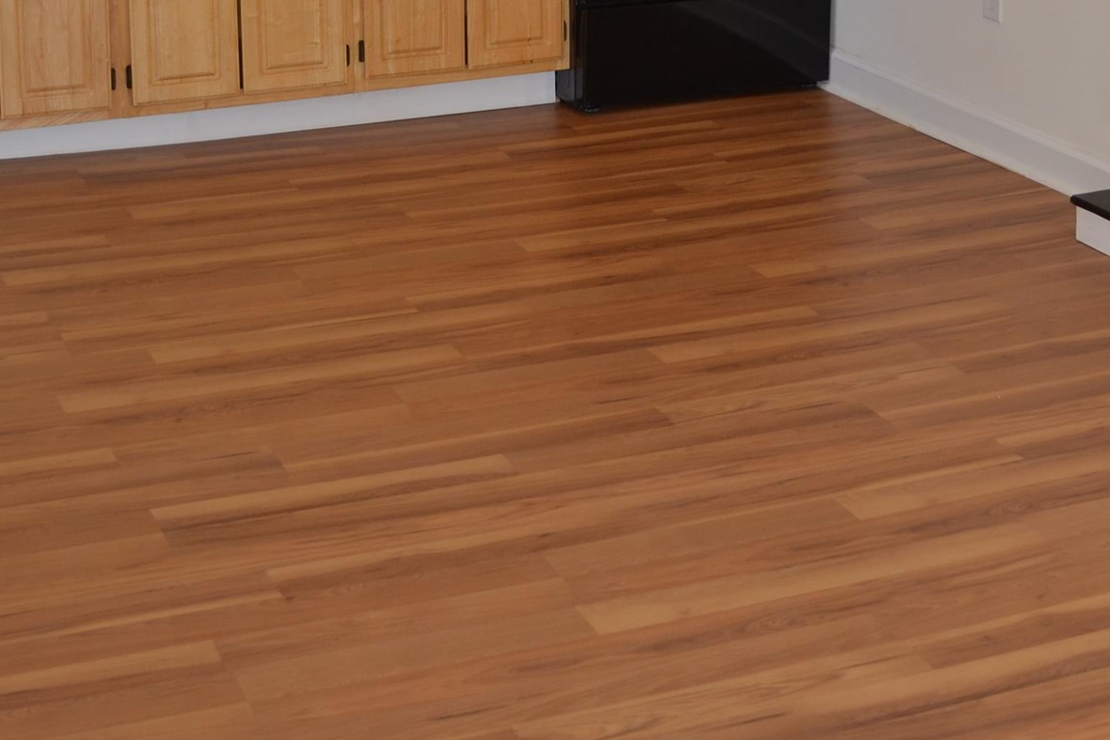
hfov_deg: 28.0
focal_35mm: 72
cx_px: 653
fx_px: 2220
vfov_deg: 18.0
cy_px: -154
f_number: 3.5
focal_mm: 18
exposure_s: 1/60
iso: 100
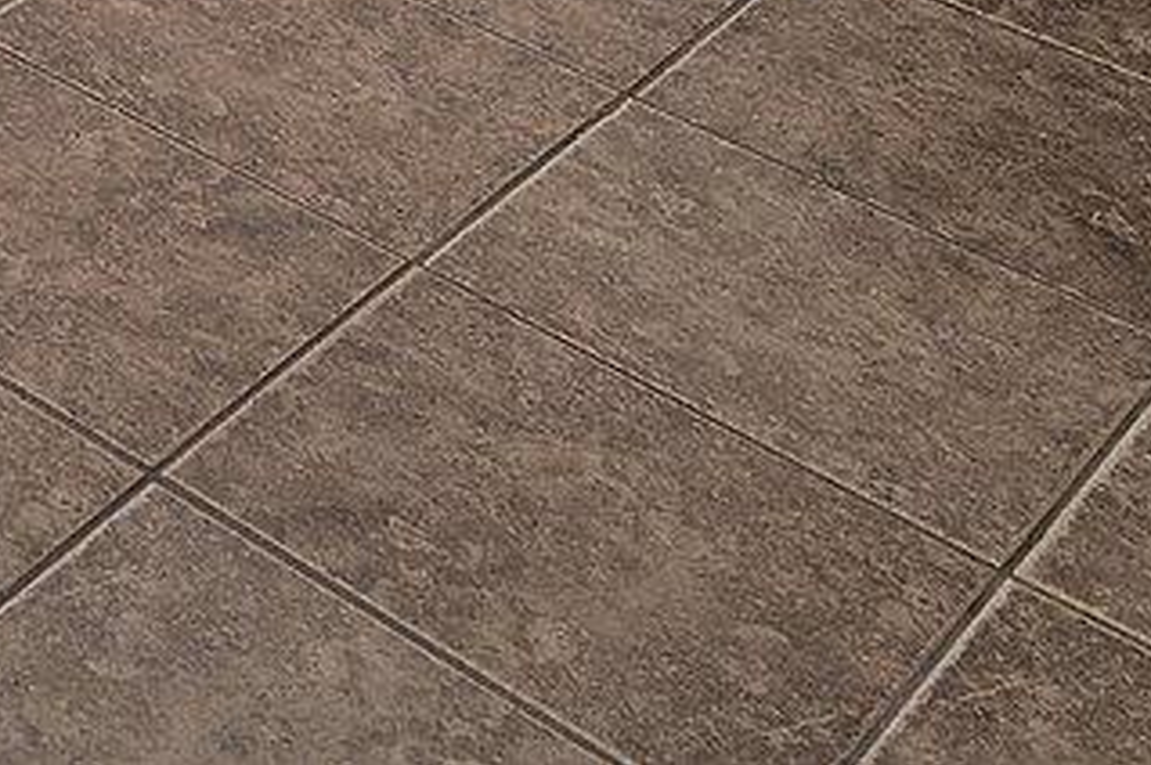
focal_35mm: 90
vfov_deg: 10.0
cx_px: -1259
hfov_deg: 16.3
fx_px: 2875
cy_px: -1691
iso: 640
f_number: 8
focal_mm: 14
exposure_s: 1/8
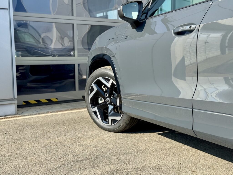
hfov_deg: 39.7
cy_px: 88
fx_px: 323
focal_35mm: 48
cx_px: 116
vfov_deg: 30.3
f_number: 1.78
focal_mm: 6.76
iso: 64
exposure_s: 1/1724
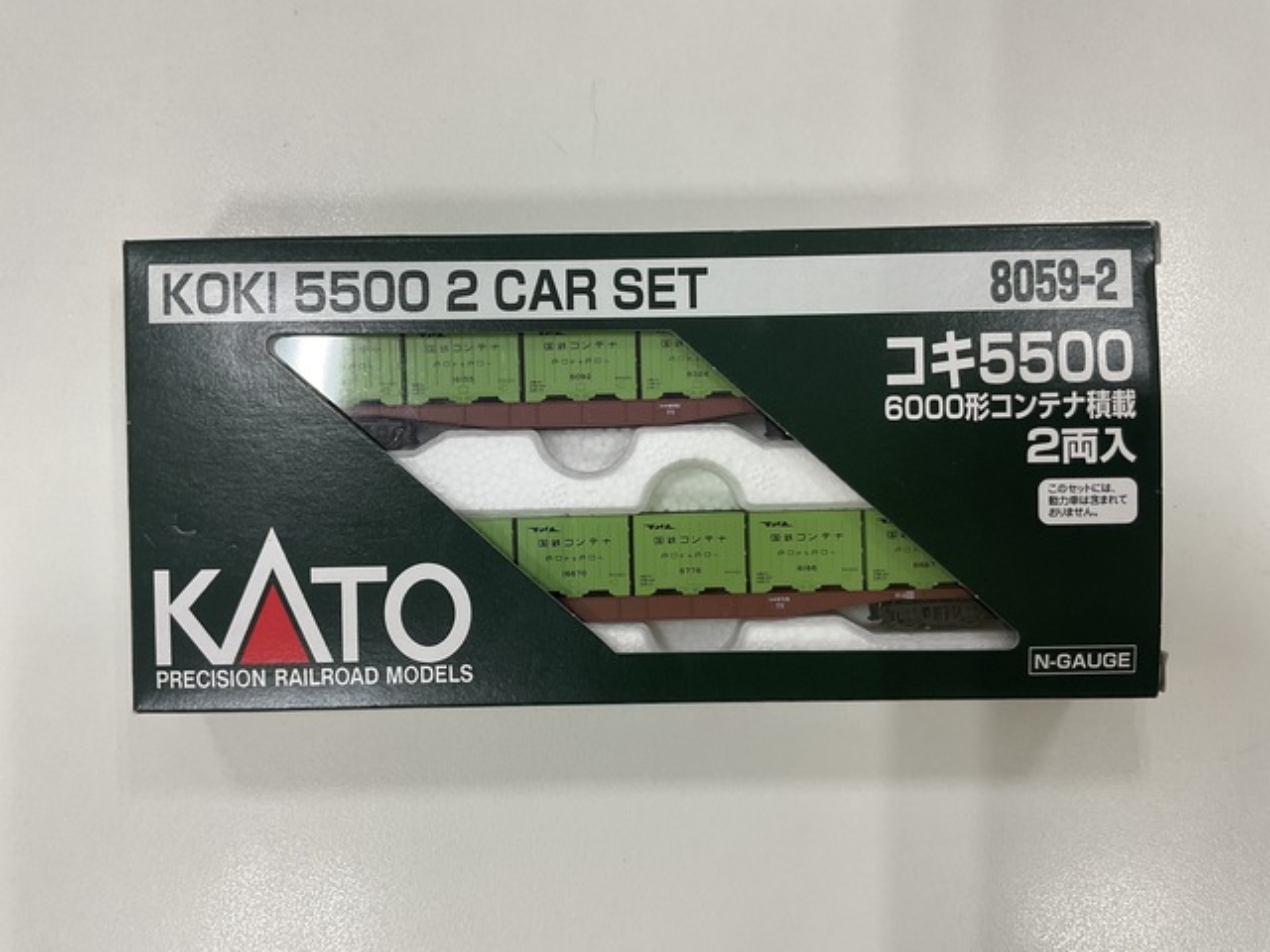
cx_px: 635
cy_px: 476
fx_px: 1064
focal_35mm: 29
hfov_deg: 61.7
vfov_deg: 48.2
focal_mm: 3
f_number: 1.8
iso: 40
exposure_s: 1/120
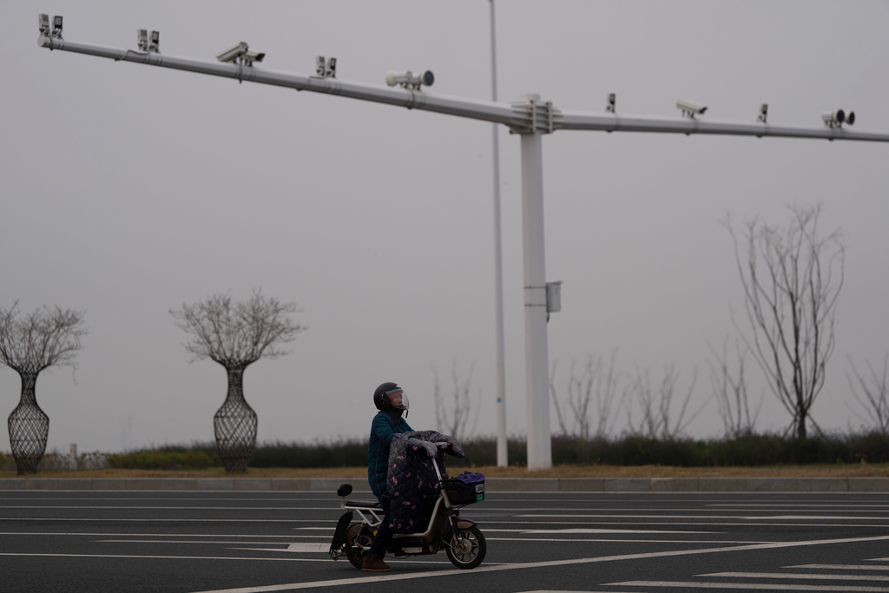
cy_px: 296
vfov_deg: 10.3
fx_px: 3285
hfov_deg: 15.4
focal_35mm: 133
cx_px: 444
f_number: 2.8
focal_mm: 133
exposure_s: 1/2500
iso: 320
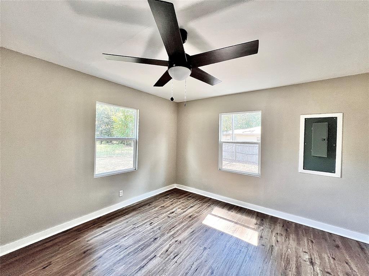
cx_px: 184
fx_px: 139
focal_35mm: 13
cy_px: 138
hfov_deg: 106.2
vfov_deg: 89.9
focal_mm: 1.57
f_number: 1.8
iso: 80
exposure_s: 1/99
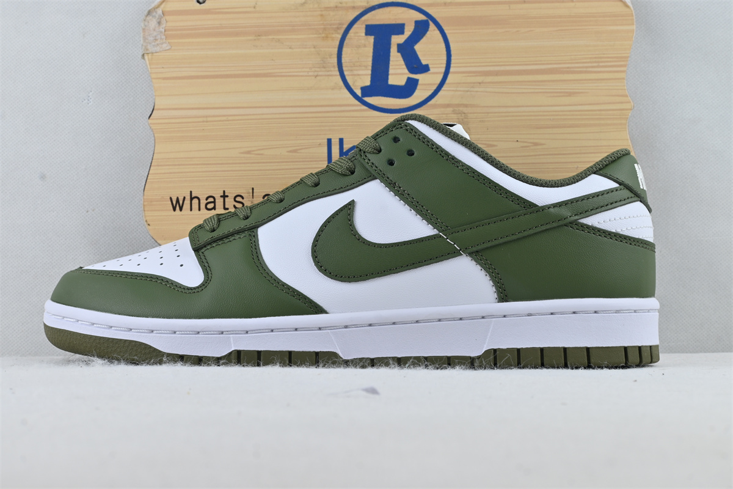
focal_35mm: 51
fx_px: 1038
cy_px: 244
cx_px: 366
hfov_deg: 38.9
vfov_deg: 26.5
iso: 100
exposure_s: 1/20
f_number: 10
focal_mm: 34
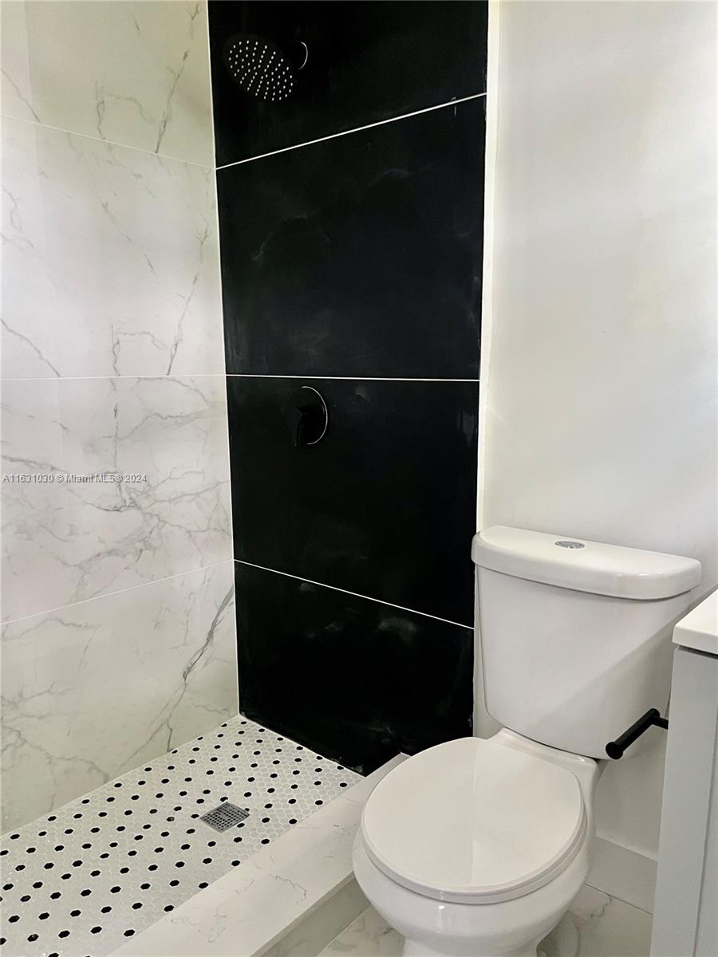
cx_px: 359
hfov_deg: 53.1
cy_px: 478
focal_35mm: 26
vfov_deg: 67.3
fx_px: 719
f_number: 1.5
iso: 400
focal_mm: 5.7
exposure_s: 1/60
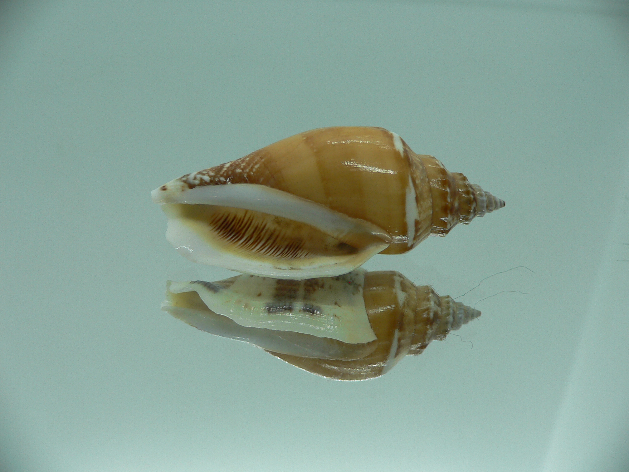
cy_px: 236
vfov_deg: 40.7
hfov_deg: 52.6
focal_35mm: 35
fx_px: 636
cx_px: 314
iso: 80
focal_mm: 4.6
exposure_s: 1/80
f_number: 2.8
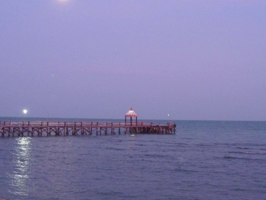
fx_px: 377
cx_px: 152
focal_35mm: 49
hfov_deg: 38.8
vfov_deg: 29.5
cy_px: 74
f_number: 2.8
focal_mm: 5.5
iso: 640
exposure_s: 1/8
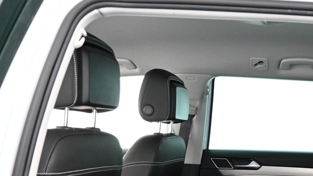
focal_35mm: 62
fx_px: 514
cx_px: 258
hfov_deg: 32.7
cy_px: 224
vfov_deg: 18.2
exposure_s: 1/20
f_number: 3.5
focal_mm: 16
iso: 1600
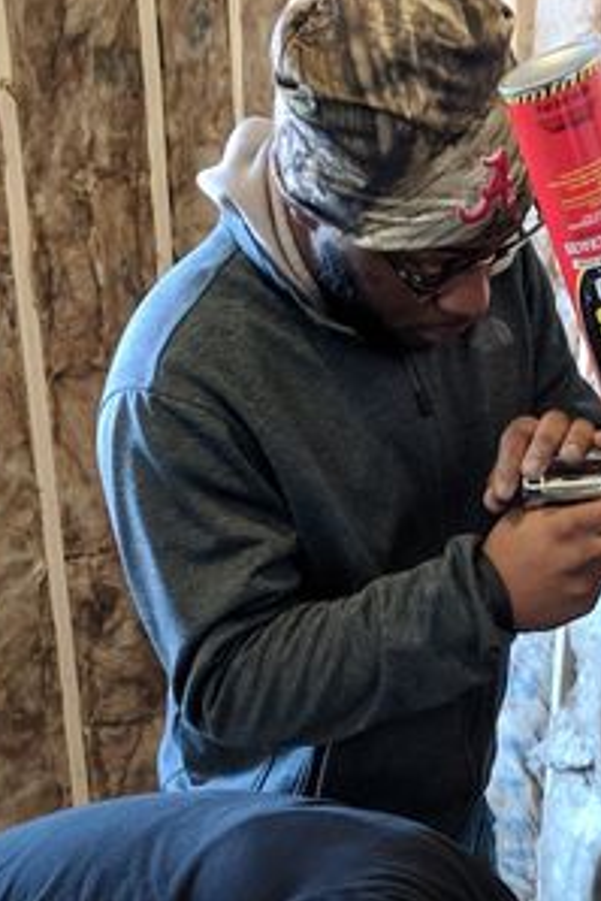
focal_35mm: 58
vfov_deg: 33.2
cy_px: 759
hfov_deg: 23.3
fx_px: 1451
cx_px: 393
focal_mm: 4.67
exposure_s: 1/40
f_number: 2
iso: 539
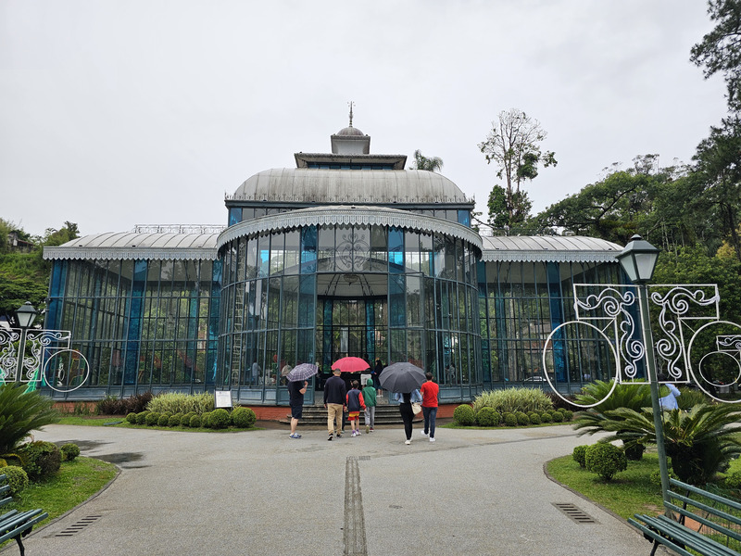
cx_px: 370
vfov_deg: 58.9
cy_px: 278
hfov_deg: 73.9
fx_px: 492
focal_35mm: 23
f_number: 1.7
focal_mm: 6.3
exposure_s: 1/253
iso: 10
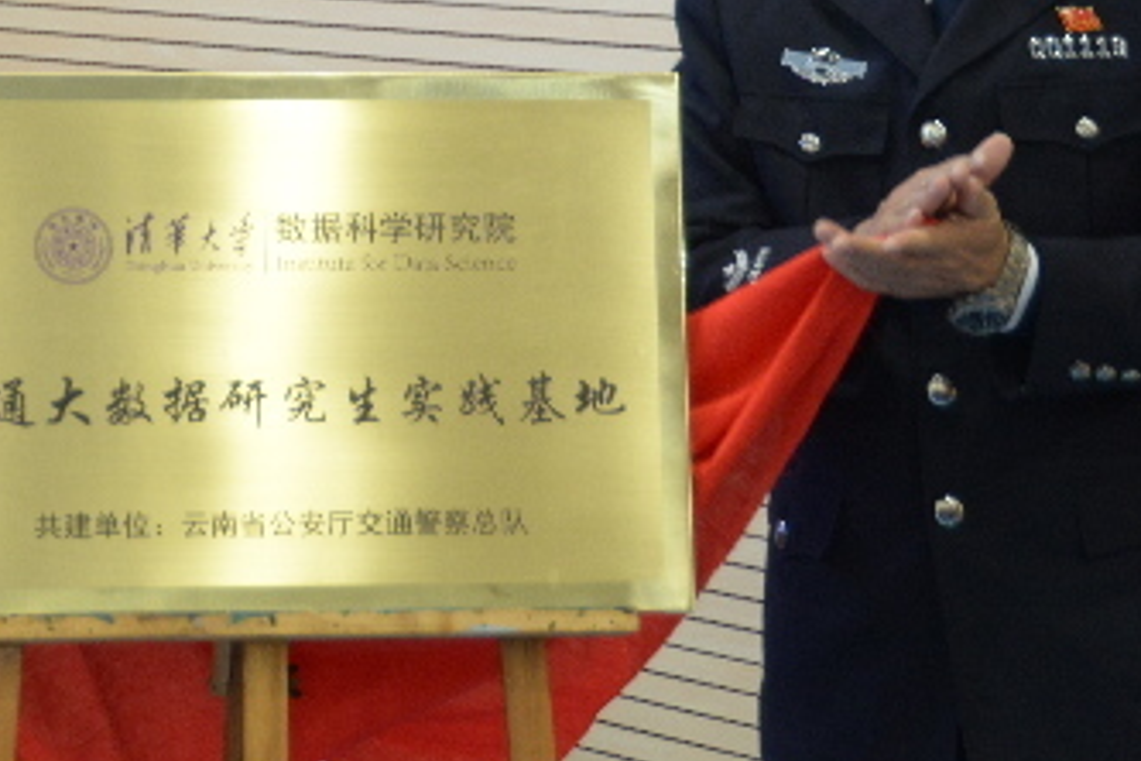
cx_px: 230
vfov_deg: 9.6
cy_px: 269
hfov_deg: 14.3
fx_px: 4532
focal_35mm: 143
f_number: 4.8
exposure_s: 1/60
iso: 1600
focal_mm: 52
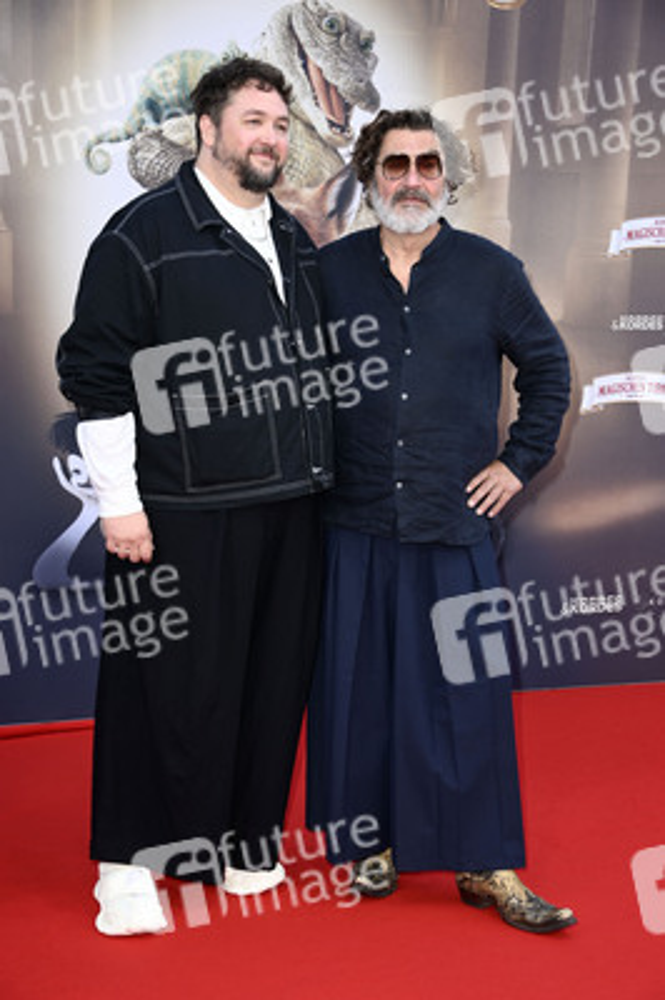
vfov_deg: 32.4
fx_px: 1721
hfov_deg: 21.9
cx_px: 332
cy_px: 500
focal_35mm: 62
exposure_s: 1/250
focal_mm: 62
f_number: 5.6
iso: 640
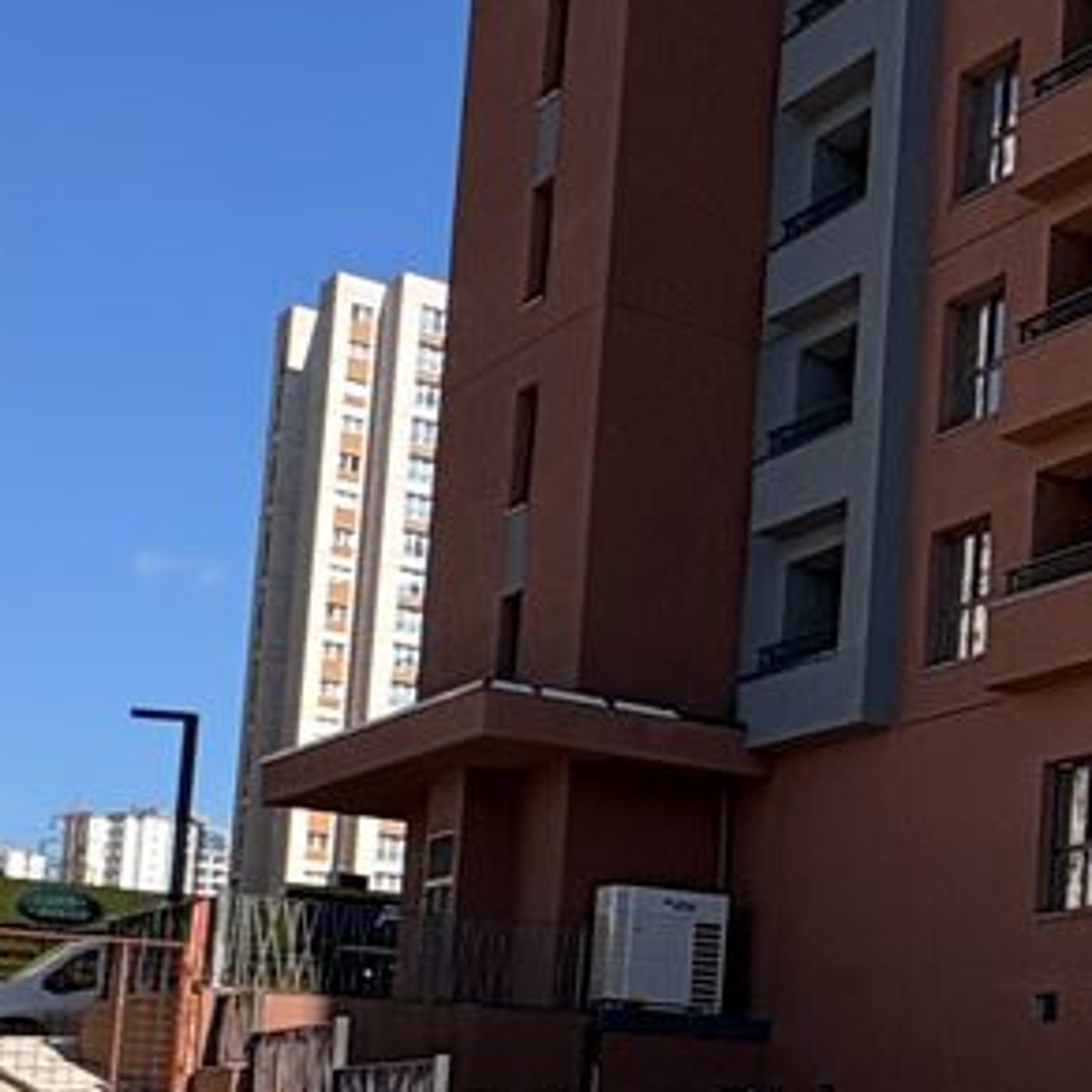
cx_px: 2188
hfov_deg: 18.4
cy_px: 1040
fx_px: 2177
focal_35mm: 61
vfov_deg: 26.9
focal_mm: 2.22
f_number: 2.2
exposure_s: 1/2146
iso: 40
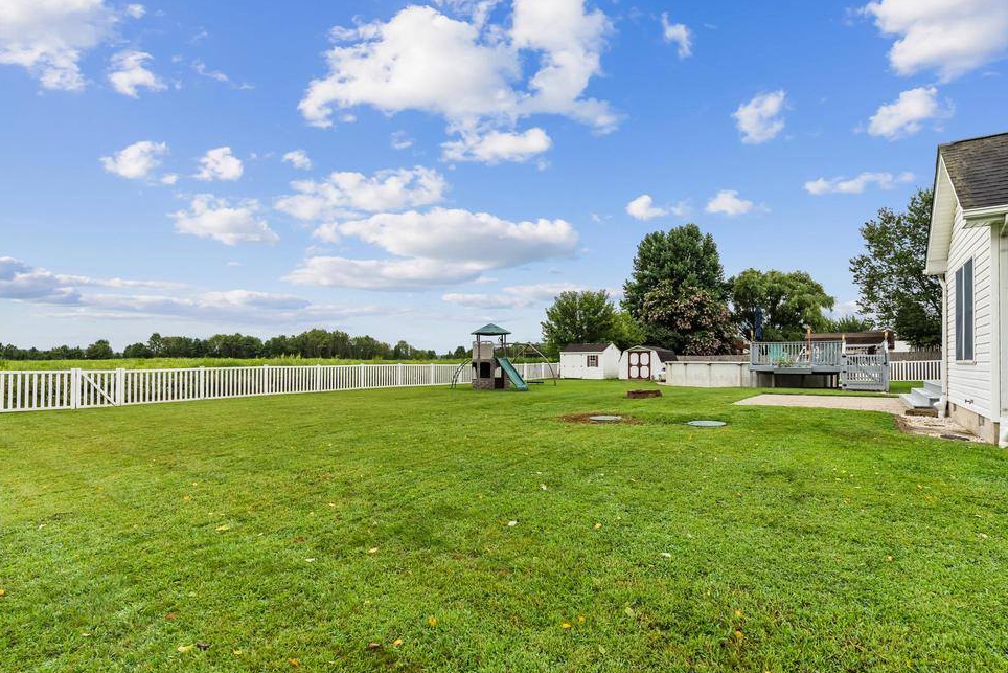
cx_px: 531
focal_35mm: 17
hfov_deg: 93.2
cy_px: 355
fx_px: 476
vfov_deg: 70.4
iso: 100
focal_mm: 16
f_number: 11
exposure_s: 1/40
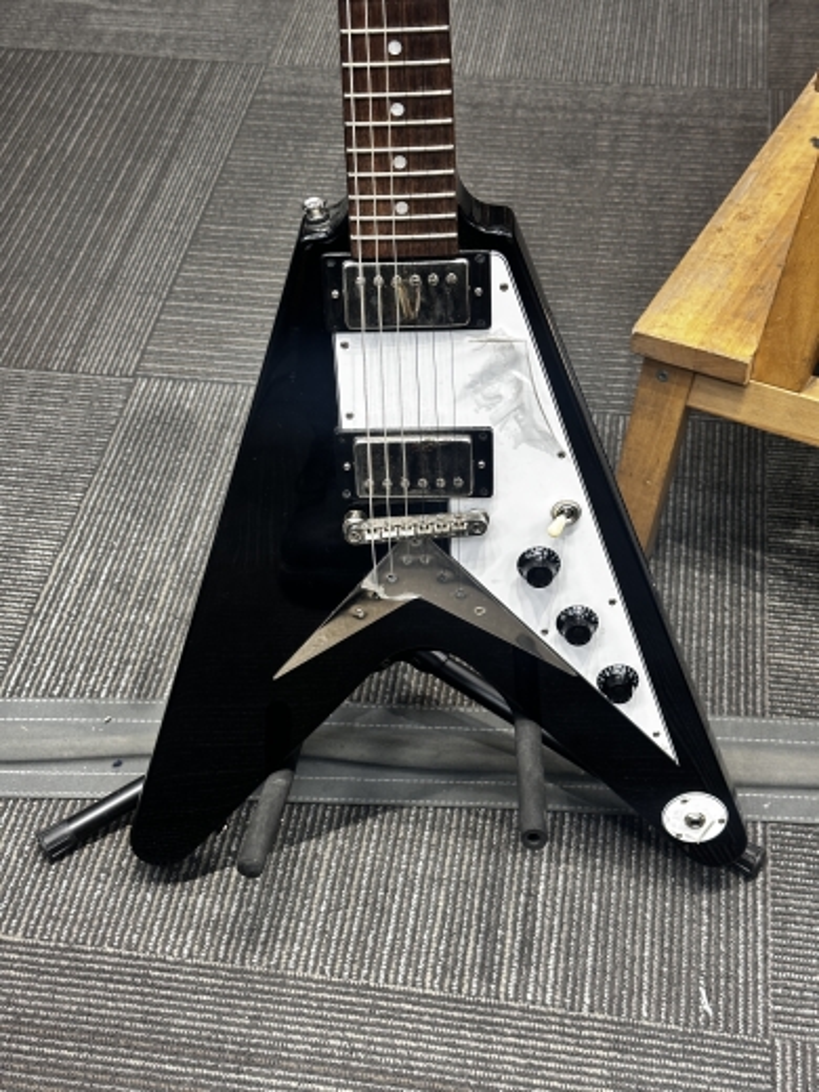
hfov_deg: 30.3
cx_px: 410
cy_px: 546
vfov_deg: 39.7
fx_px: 1514
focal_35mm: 48
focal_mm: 6.86
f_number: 1.78
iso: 160
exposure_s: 1/60
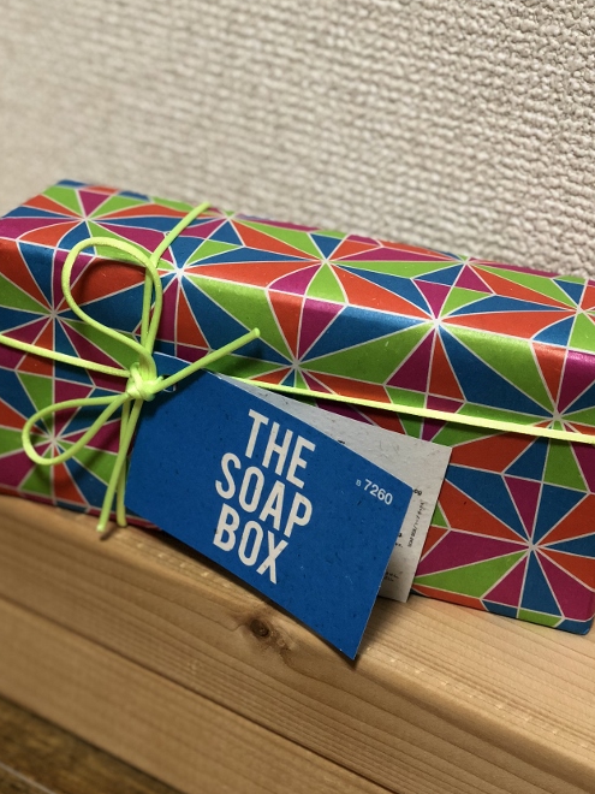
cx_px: 299
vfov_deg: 30.7
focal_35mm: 63
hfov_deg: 23.3
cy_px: 405
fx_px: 1444
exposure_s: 1/50
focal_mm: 6
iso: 200
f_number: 2.4
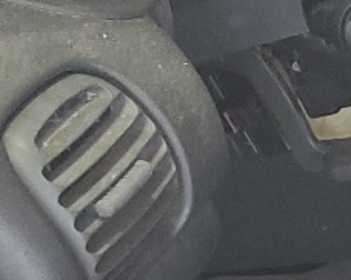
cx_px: 941
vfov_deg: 8.6
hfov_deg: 9.3
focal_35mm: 178
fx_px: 1848
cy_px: 320
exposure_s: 1/120
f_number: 1.5
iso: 81
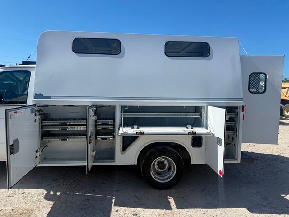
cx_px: 144
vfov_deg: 56.8
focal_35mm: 24
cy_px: 108
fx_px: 200
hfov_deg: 71.6
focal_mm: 6.76
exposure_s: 1/5714
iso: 80
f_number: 1.78
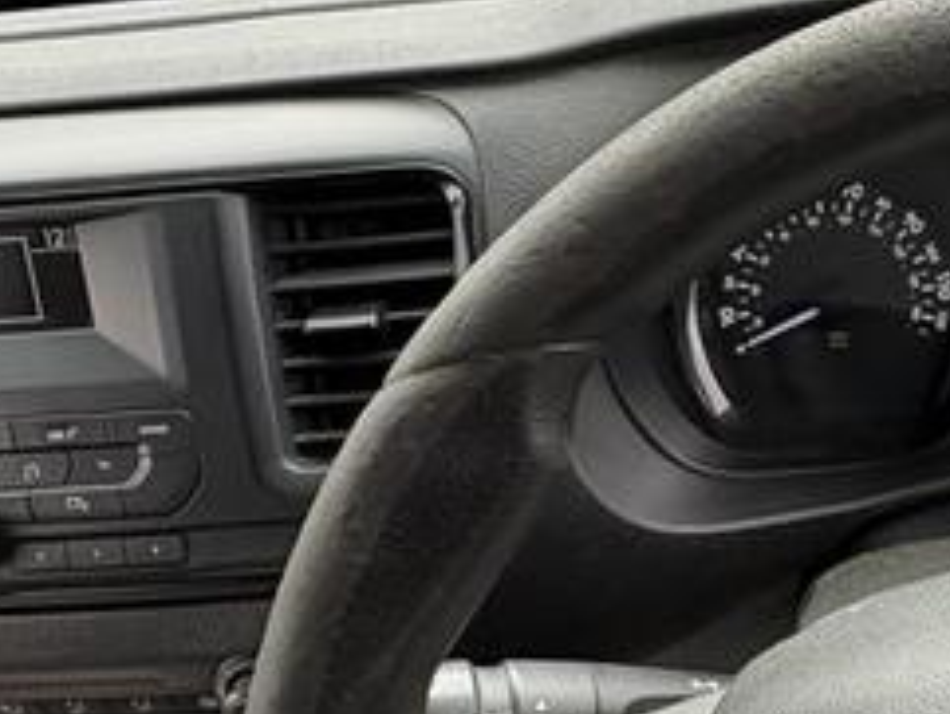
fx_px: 1428
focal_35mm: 52
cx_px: 915
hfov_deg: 34.1
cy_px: 422
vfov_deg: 28.0
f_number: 2.2
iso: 100
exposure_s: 1/99
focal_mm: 2.22
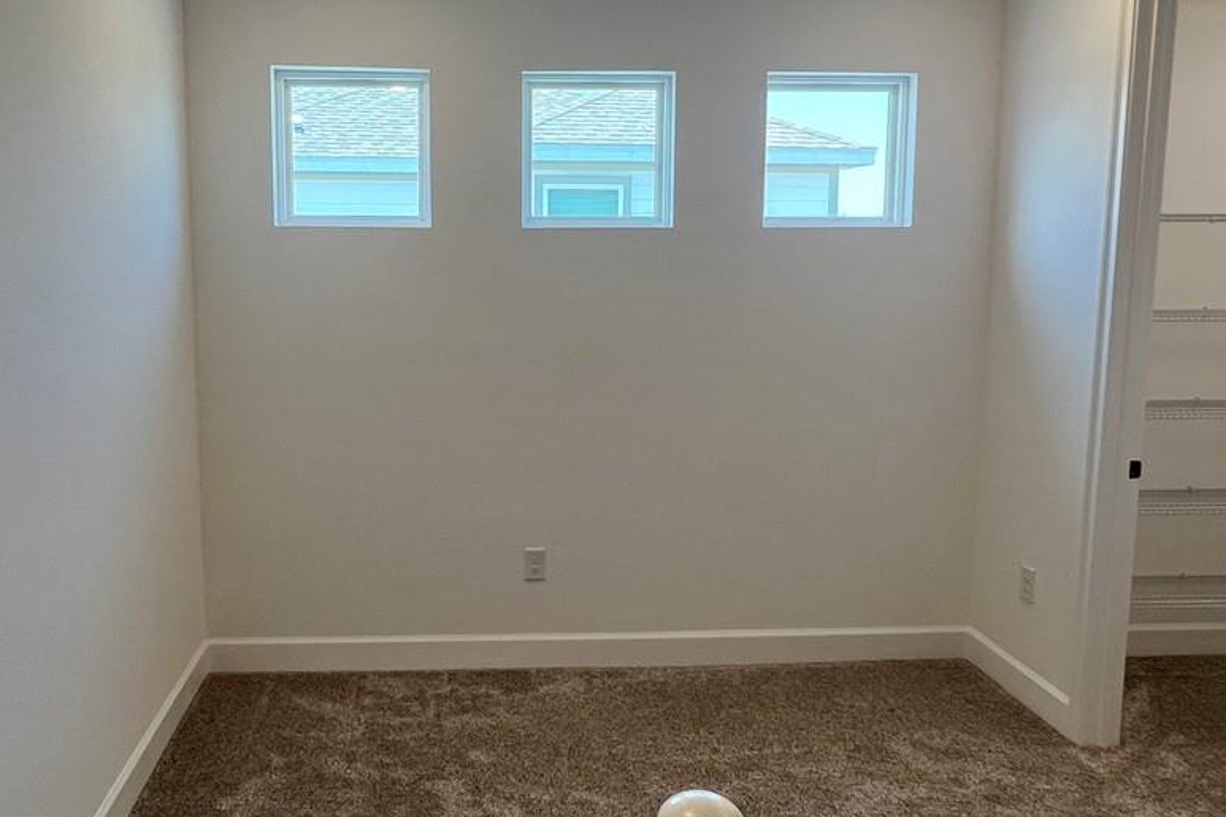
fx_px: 953
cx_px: 492
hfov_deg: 64.9
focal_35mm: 28
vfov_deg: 46.3
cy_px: 378
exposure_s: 1/120
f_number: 1.8
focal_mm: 1.57
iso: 50
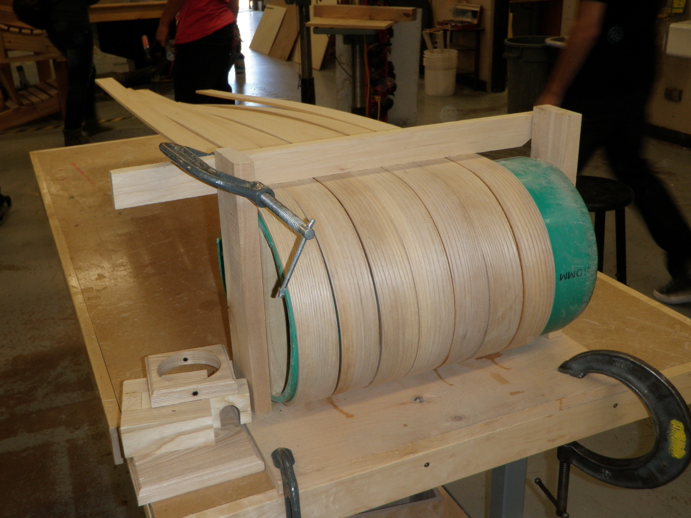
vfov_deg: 39.7
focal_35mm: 36
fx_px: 719
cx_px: 346
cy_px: 259
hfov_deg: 51.4
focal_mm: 6.53
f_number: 4.1
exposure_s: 1/40
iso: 100
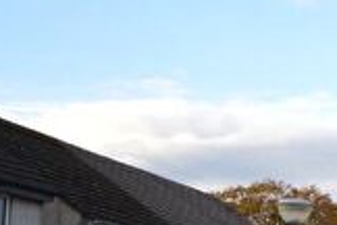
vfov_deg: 10.4
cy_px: 235
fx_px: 1217
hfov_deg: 13.3
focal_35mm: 130
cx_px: 699
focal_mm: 20
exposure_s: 1/100
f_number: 5.6
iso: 100
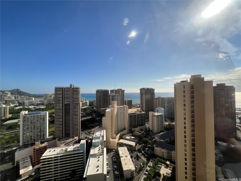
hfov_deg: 106.2
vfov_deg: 89.9
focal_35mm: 13
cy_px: 90
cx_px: 120
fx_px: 91
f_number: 1.8
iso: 32
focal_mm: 1.57
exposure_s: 1/1263
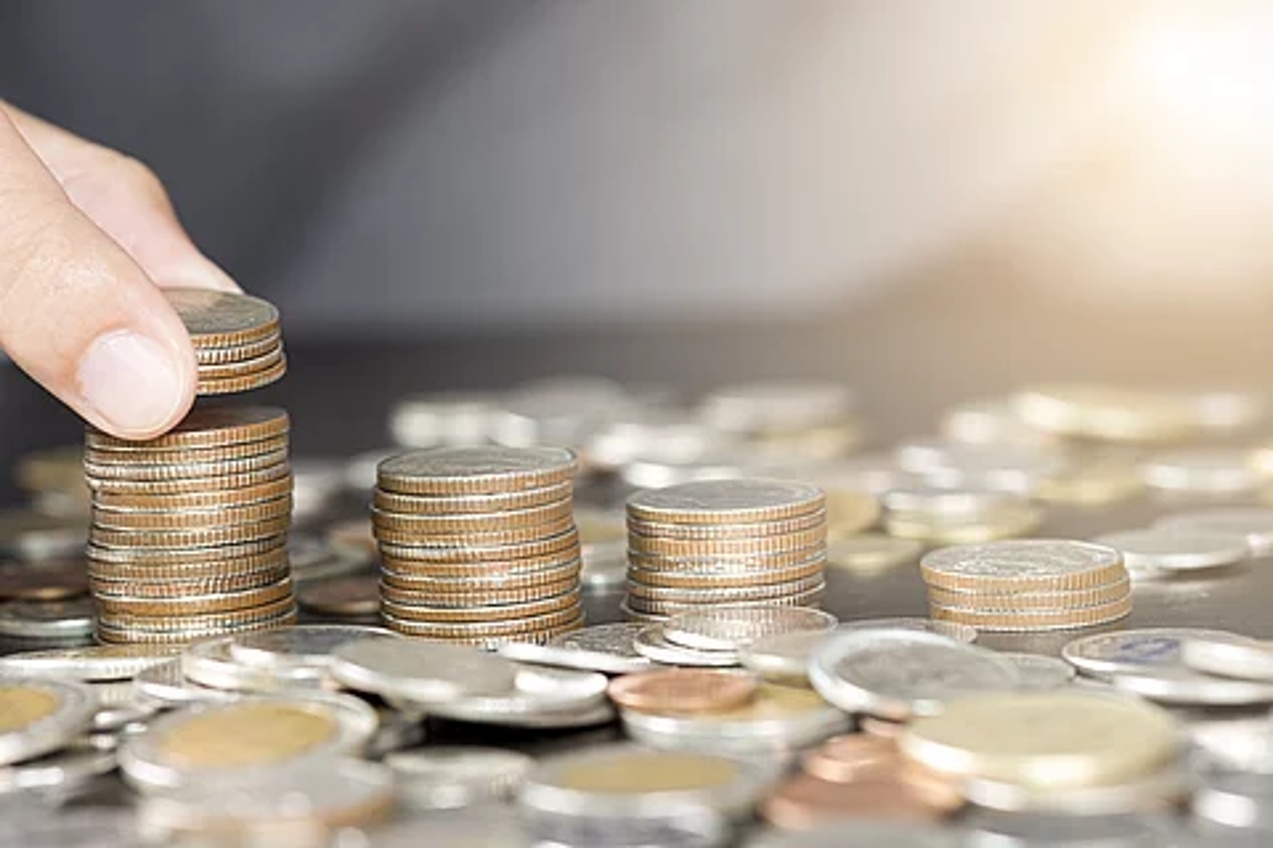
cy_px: 424
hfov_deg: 22.6
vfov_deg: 15.2
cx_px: 636
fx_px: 3182
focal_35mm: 90
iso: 100
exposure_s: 1/12
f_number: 4.5
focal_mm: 60
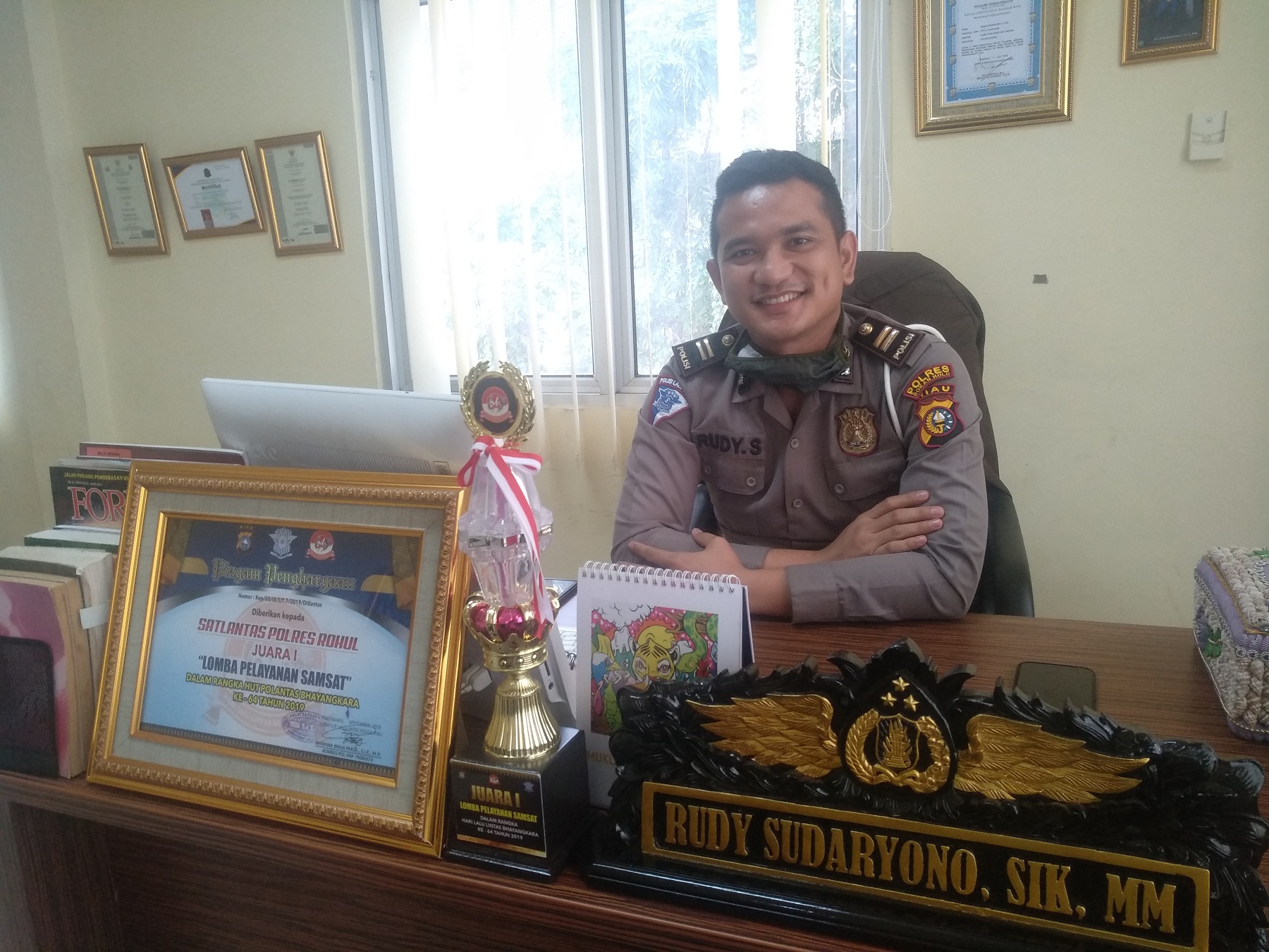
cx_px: 634
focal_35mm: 22
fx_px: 807
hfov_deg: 76.4
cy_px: 476
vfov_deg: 61.1
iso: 400
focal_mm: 3.81
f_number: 2.2
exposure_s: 1/33
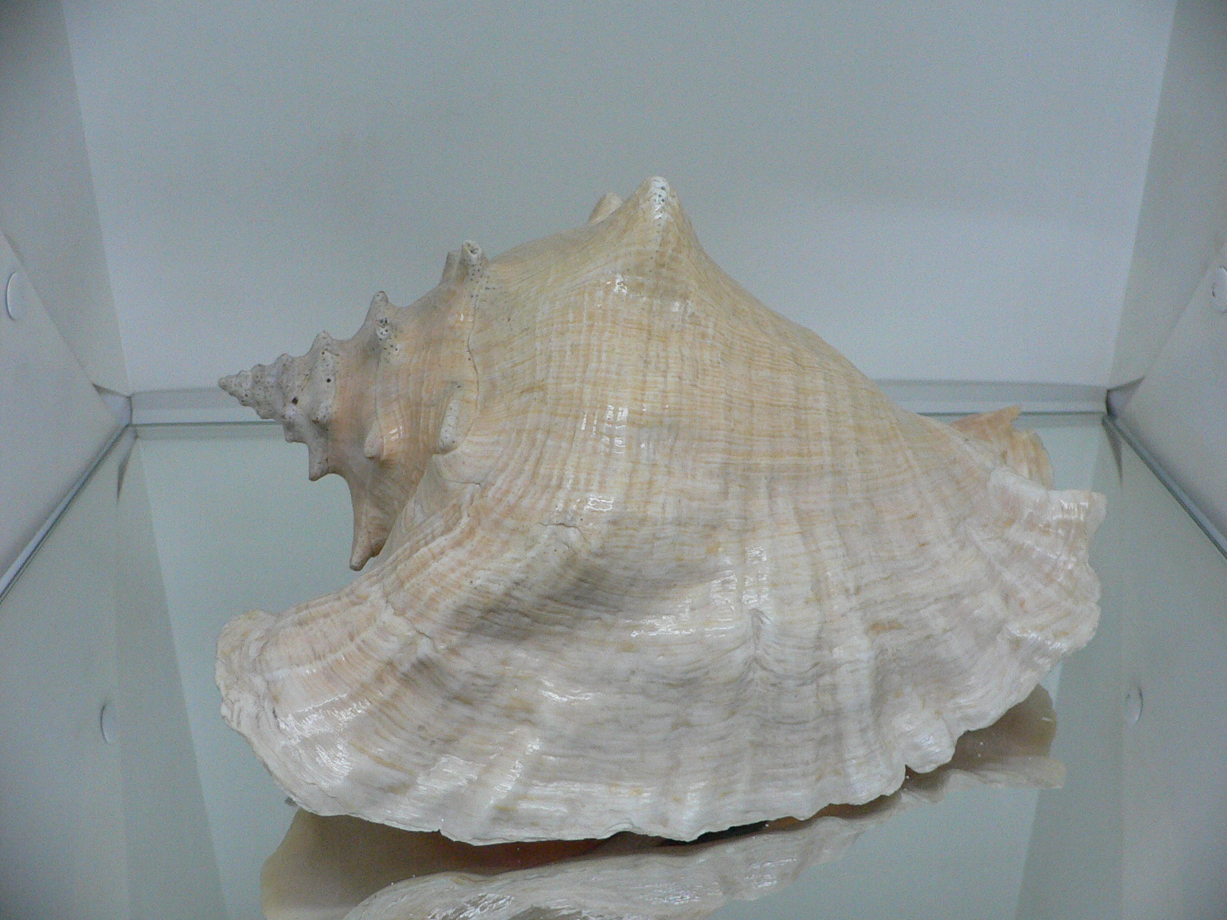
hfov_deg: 52.6
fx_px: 1241
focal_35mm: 35
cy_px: 460
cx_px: 614
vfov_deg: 40.7
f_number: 2.8
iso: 200
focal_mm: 4.6
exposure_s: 1/60
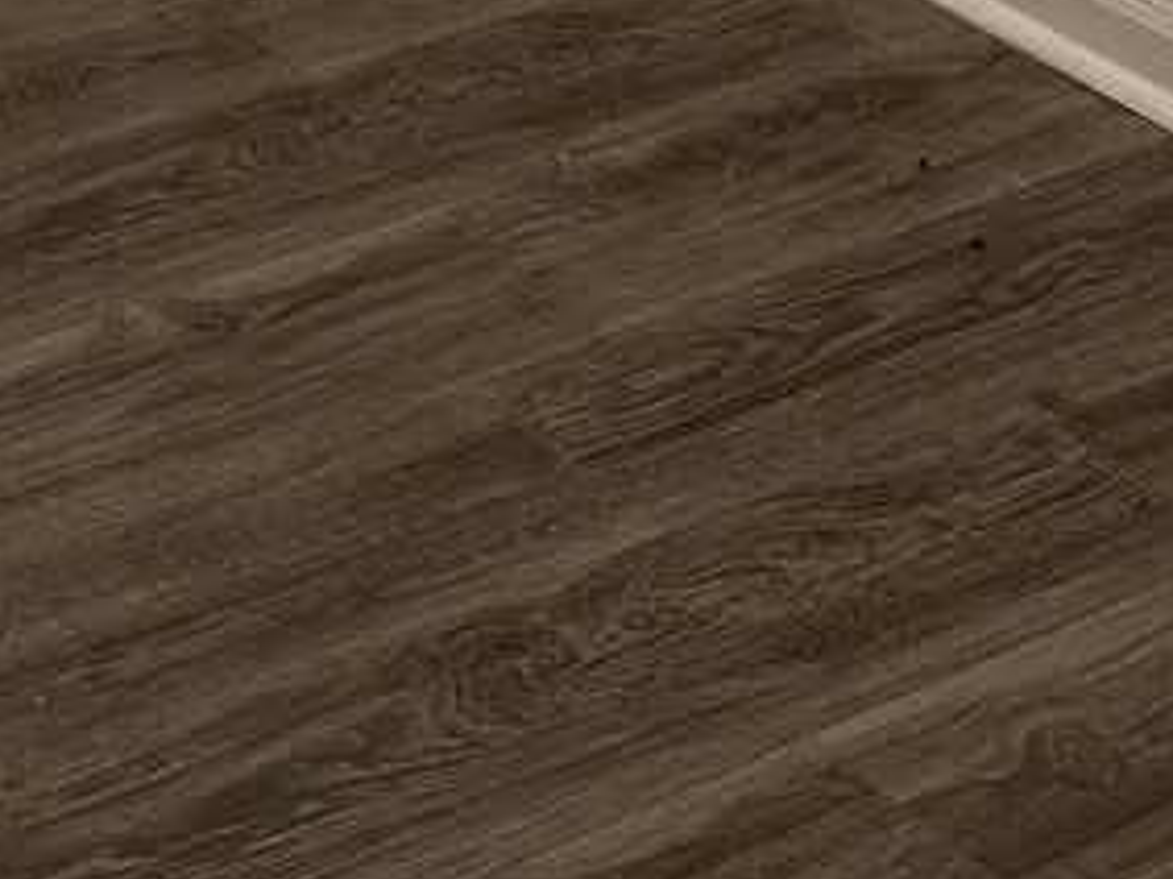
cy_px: -1178
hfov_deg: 15.6
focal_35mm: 122
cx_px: -207
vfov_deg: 10.6
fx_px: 4132
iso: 200
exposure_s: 1/60
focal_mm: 6.86
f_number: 1.78
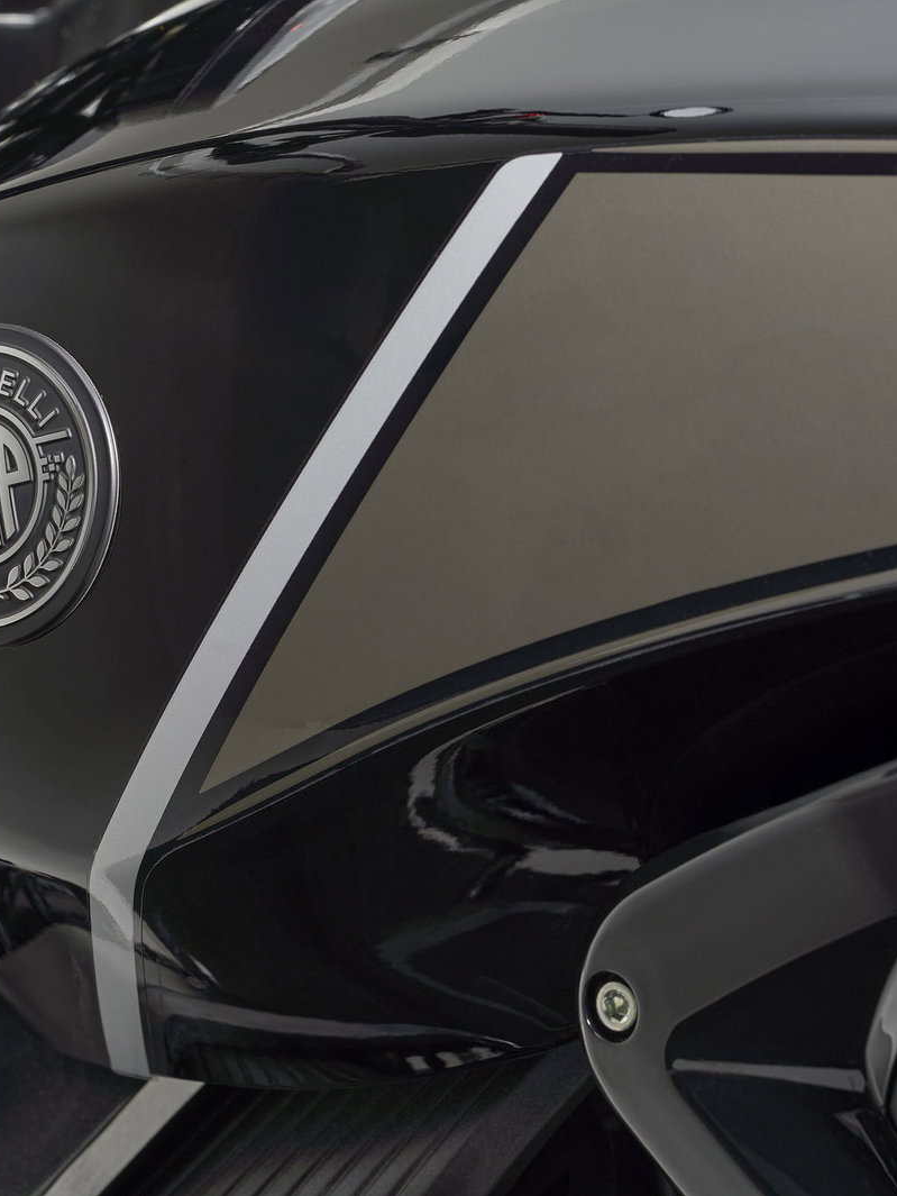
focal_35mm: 289
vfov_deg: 6.9
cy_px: 598
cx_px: 470
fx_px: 9983
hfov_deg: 5.1
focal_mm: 200
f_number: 10
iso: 125
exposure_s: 1/10
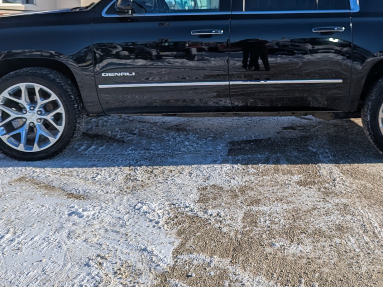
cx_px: 259
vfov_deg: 30.9
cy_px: 67
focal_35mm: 46
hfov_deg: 40.7
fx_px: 509
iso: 44
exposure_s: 1/2463
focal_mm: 6.81
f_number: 1.85
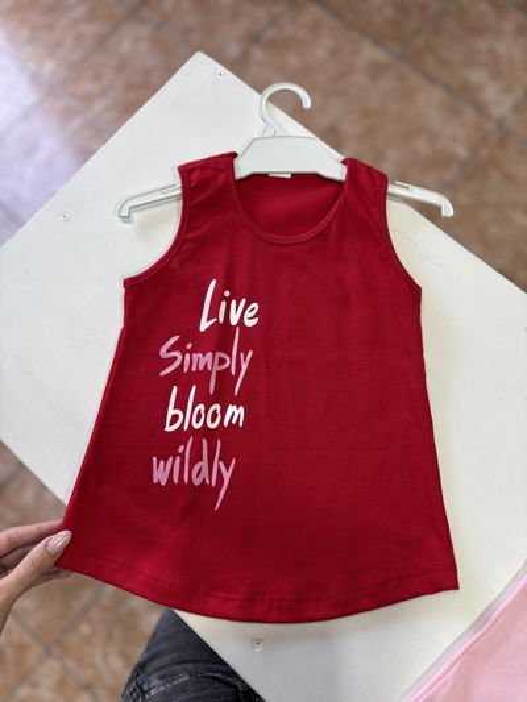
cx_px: 264
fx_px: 528
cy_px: 351
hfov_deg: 53.1
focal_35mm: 26
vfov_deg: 67.3
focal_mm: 5.96
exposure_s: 1/100
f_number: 1.6
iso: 125
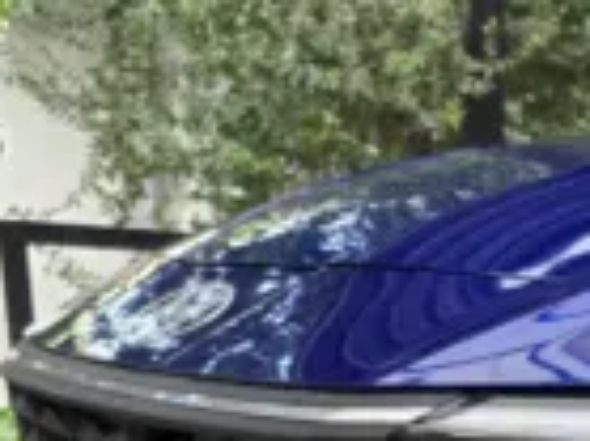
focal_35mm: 106
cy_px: 678
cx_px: 879
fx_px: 1805
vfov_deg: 13.1
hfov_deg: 16.9
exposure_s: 1/180
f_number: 1.7
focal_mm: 6.3
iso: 160
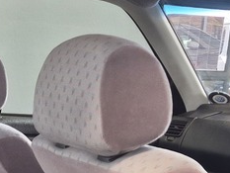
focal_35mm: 101
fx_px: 671
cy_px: 269
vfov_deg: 13.7
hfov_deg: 19.2
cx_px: 38
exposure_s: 1/180
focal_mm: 5.4
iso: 125
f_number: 1.8
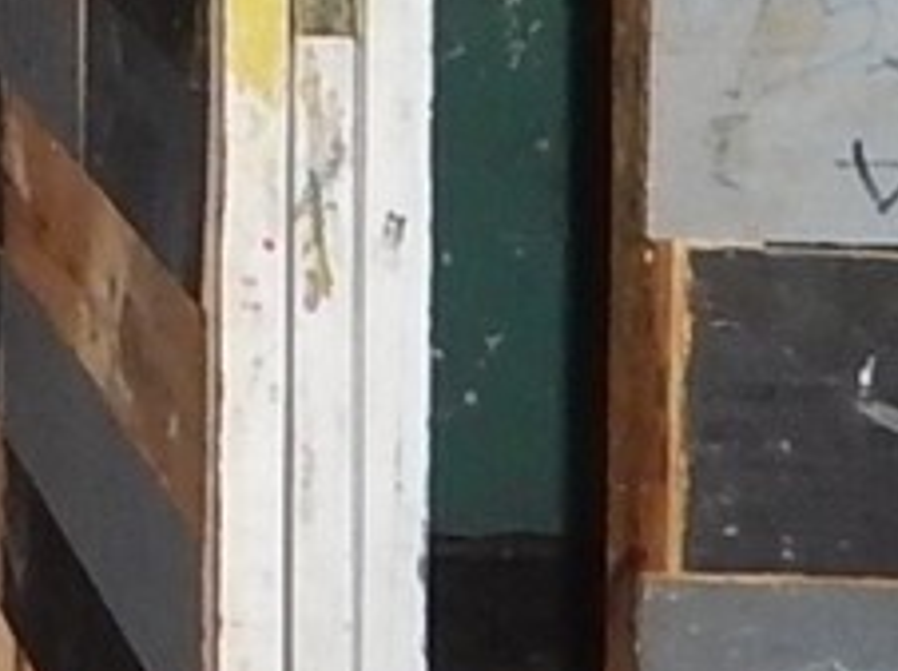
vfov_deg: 8.4
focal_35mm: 170
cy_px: -508
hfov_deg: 10.5
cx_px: -1041
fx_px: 4405
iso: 360
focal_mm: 4.3
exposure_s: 1/30
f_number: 2.8
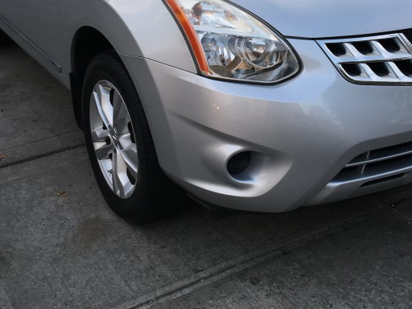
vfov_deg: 24.5
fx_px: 690
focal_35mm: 58
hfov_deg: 33.2
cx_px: 236
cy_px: 29
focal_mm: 4.15
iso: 32
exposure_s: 1/120
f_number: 2.2
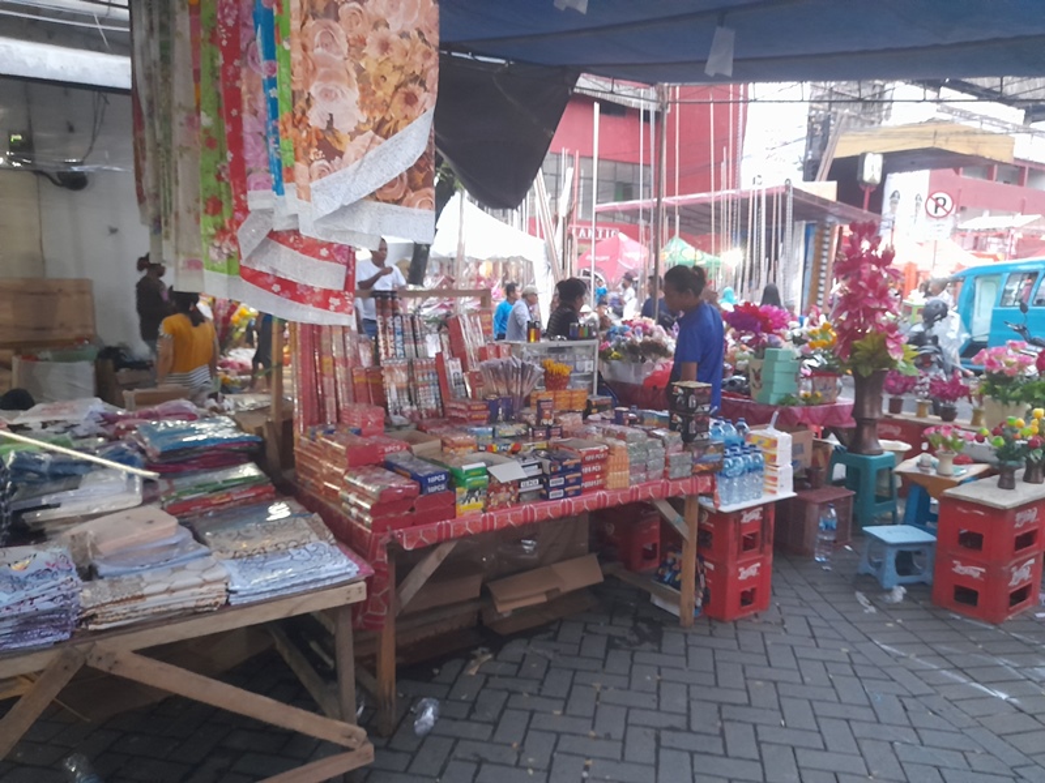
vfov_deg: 54.9
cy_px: 392
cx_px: 522
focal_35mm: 25
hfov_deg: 69.4
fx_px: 755
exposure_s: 1/20
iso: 640
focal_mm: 4.6
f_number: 2
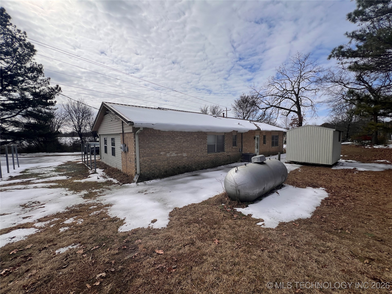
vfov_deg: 89.9
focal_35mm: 13
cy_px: 147
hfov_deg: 106.2
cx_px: 196
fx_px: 147
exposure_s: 1/3125
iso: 32
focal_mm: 1.57
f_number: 1.8
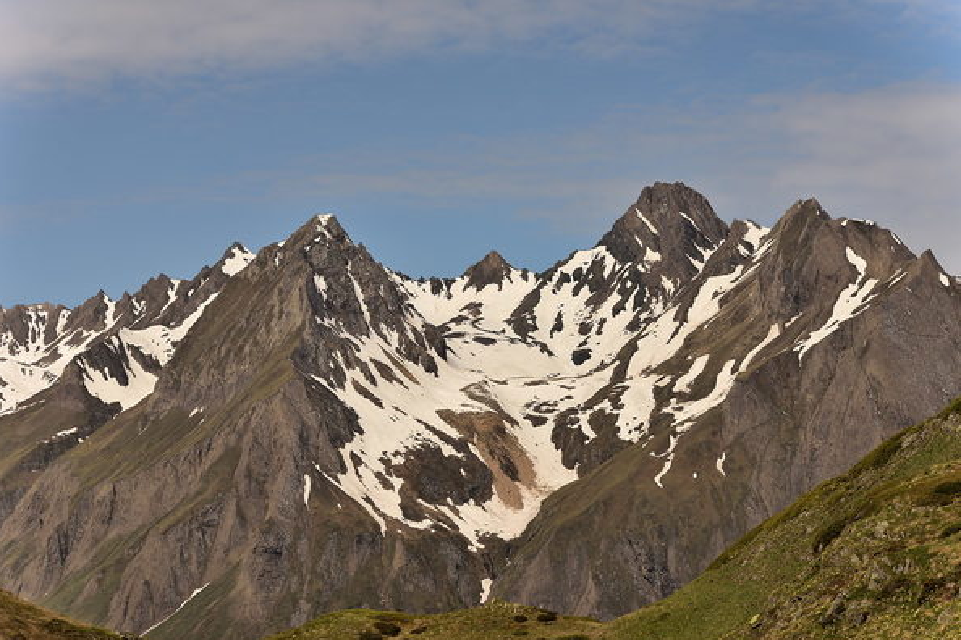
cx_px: 479
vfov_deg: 12.9
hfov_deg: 19.3
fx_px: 2829
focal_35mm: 106
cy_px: 322
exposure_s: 1/500
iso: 100
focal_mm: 105
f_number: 9
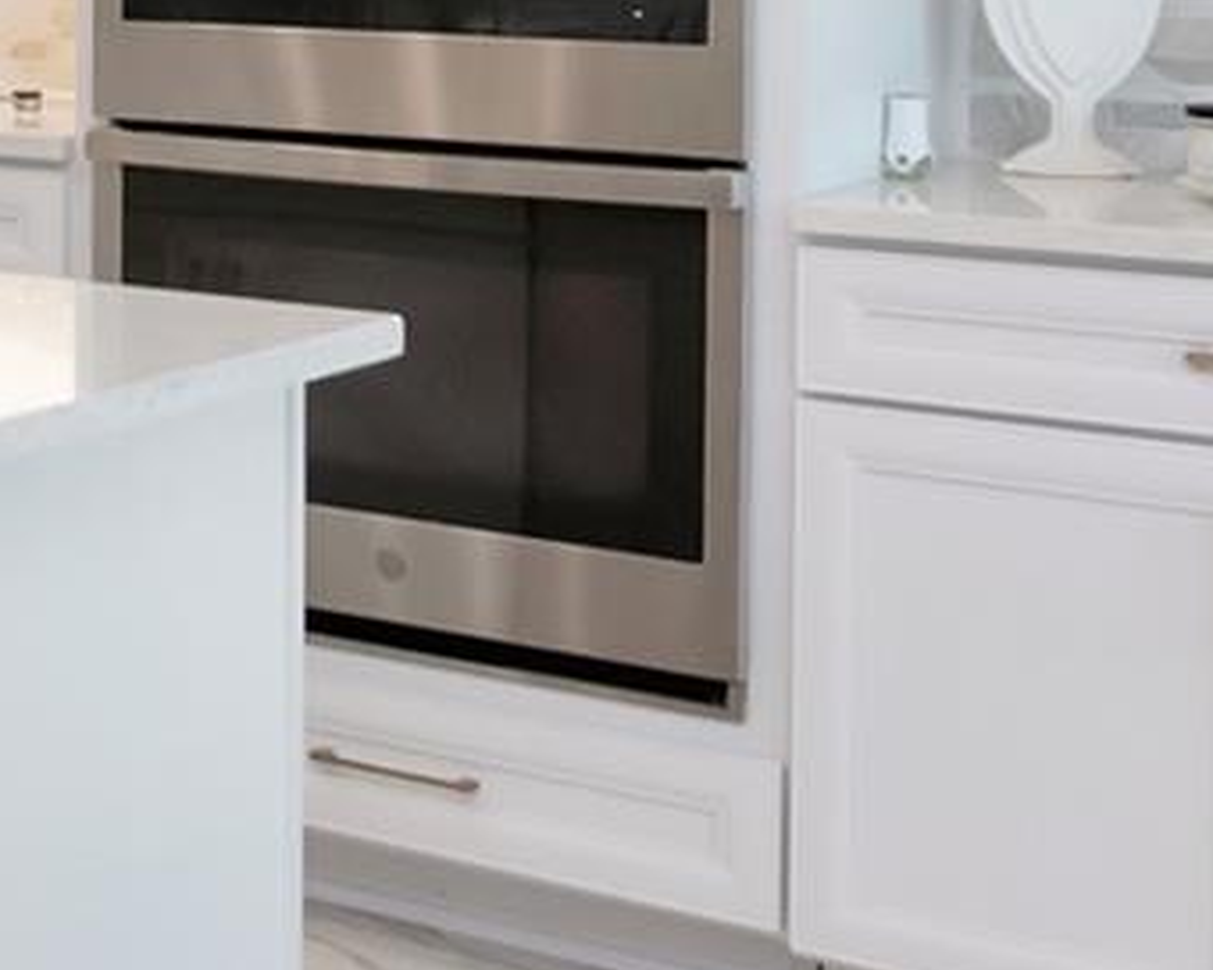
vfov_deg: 17.2
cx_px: -810
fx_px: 3095
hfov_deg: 18.5
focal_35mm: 86
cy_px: -136
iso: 1000
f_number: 6.3
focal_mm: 13
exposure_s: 1/125
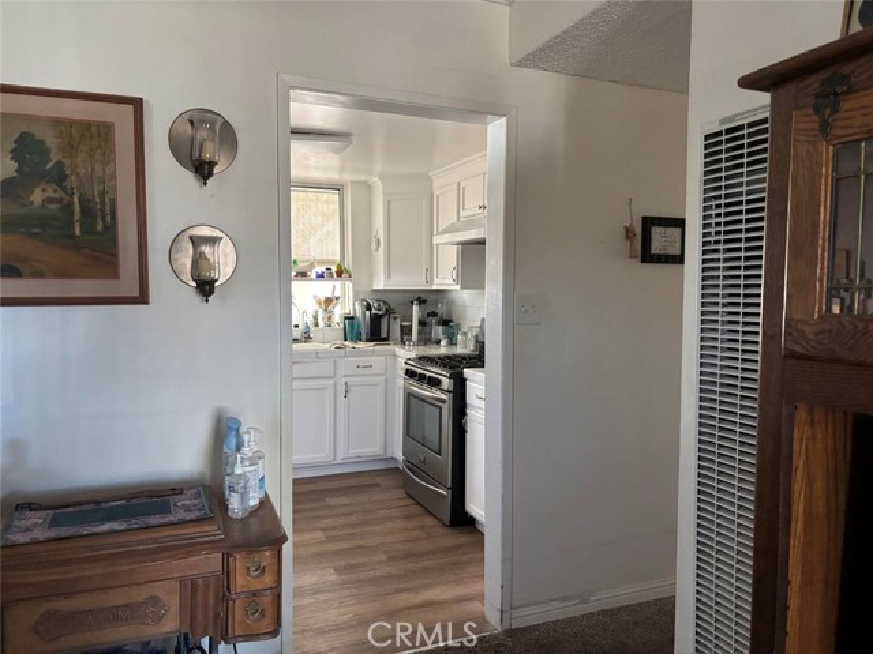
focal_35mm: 26
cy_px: 327
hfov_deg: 67.3
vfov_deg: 53.1
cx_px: 436
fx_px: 656
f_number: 1.6
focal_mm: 5.96
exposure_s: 1/60
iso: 500
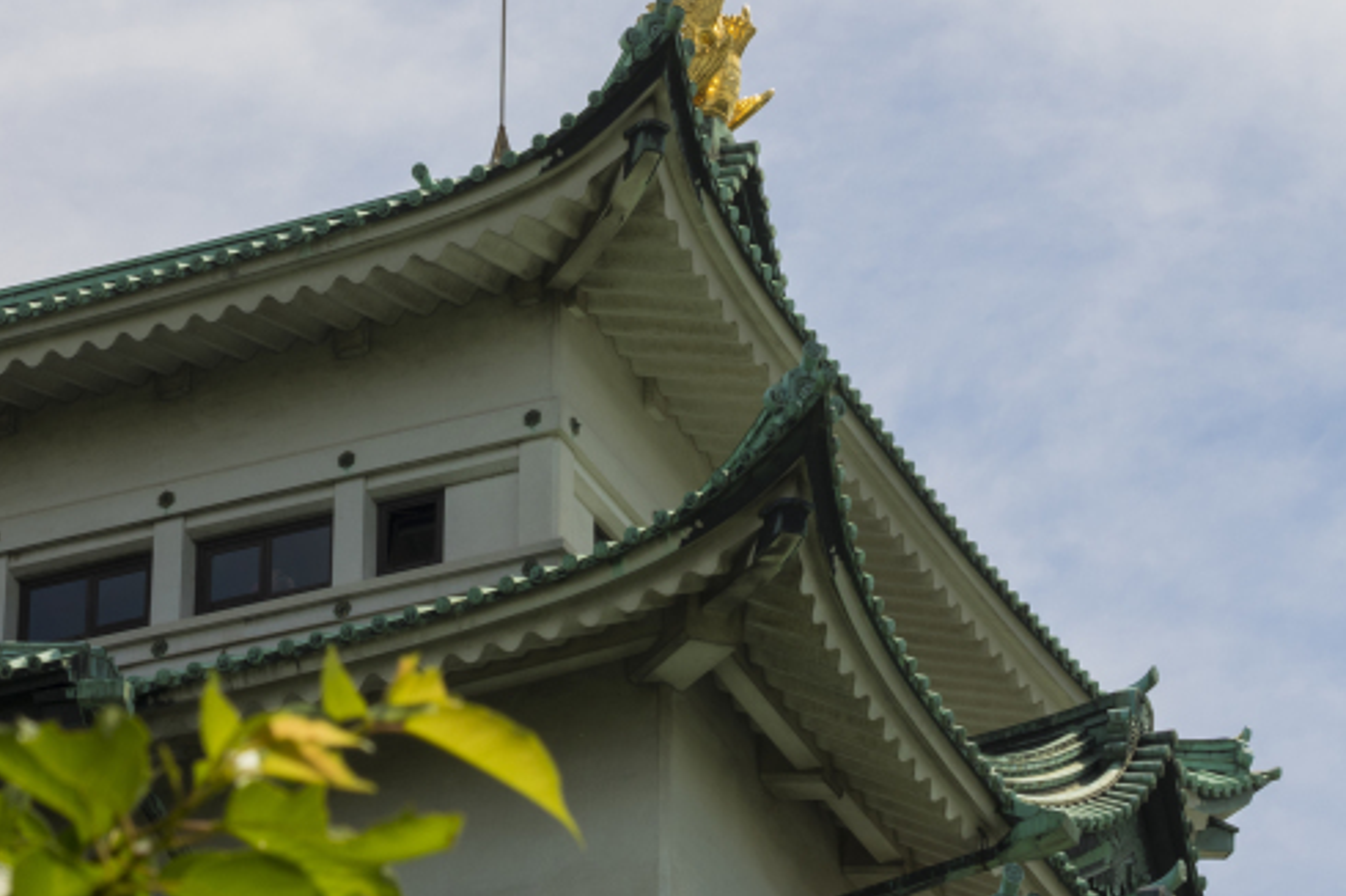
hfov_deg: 10.9
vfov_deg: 7.3
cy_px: 199
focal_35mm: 188
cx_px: 602
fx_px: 7024
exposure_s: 1/200
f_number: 13
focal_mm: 60
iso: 100
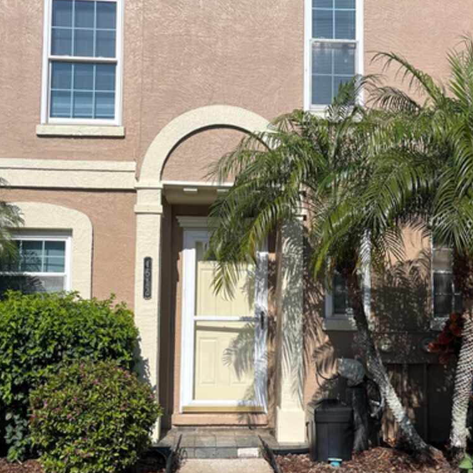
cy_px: 257
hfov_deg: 42.8
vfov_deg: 42.8
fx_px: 603
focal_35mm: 39
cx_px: 248
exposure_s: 1/5848
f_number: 1.6
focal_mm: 5.1
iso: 50
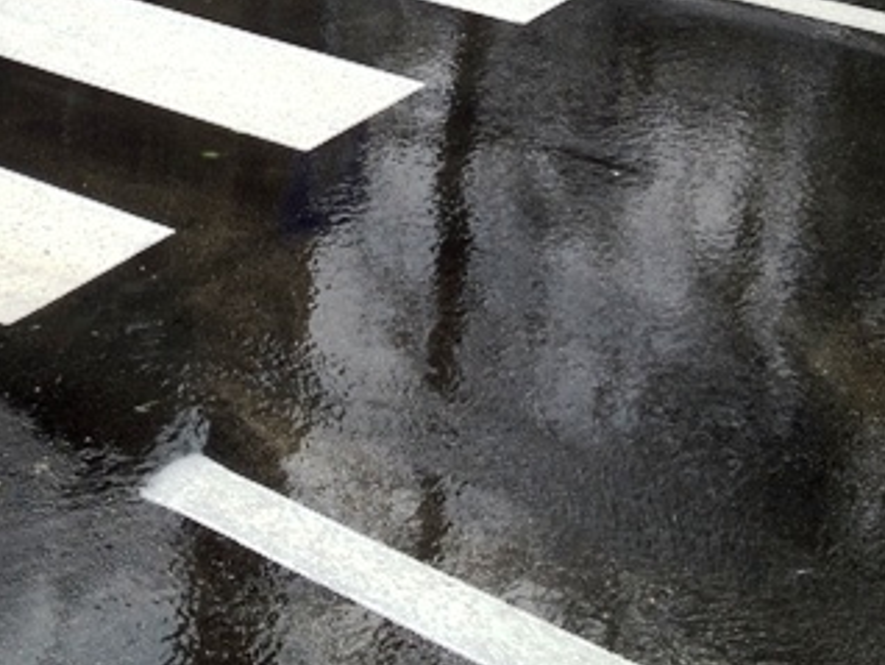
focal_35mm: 88
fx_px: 2252
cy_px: -120
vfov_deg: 16.2
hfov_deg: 21.8
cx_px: 111
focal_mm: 4.28
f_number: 2.4
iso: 64
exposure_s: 1/456
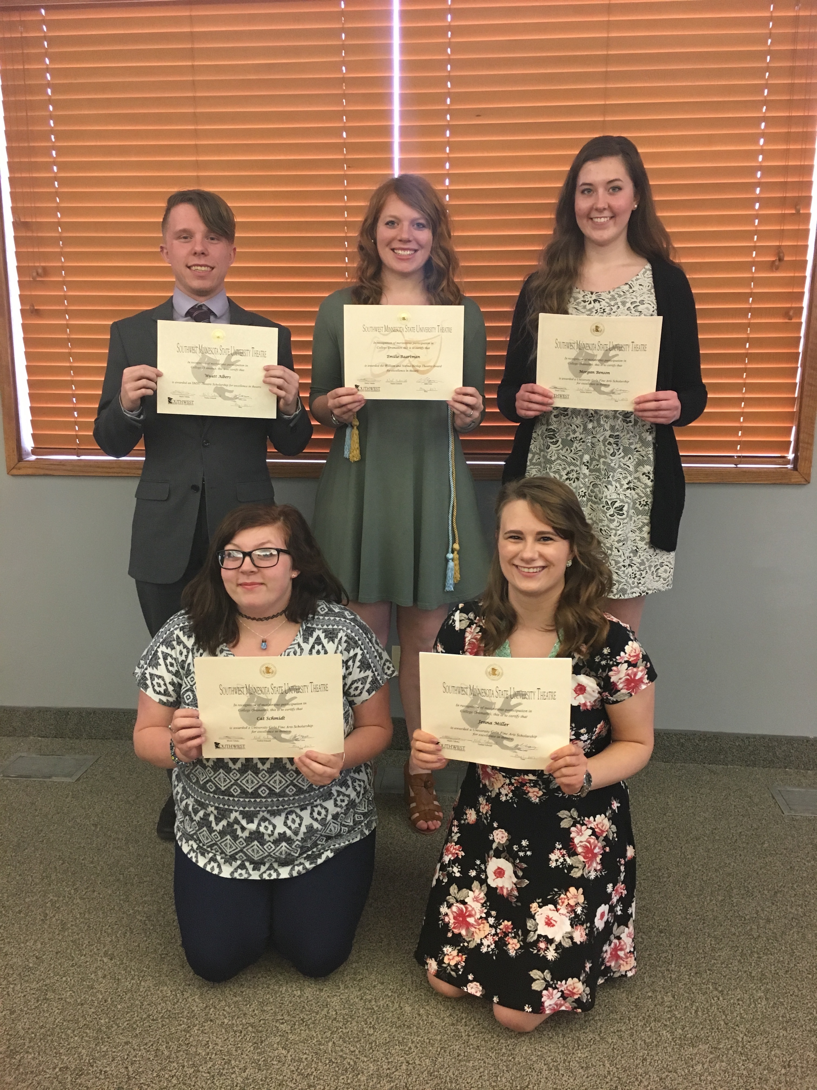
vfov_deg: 61.7
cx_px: 408
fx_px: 913
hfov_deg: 48.2
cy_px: 545
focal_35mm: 29
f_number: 2.2
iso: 160
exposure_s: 1/30
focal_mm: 4.15
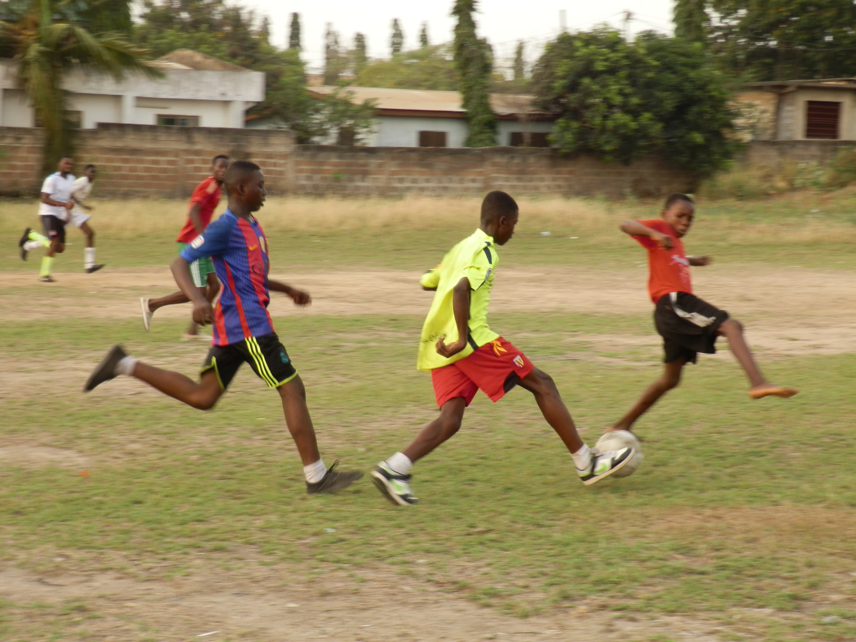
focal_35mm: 81
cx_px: 428
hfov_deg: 24.1
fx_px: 2003
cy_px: 321
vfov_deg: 18.2
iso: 80
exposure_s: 1/125
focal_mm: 14.64
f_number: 4.2
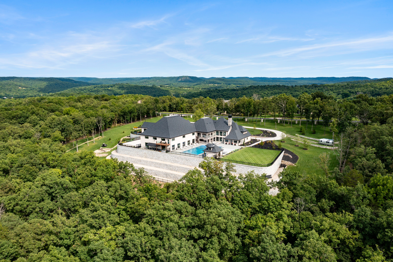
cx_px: 196
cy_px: 131
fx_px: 306
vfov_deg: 46.4
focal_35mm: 28
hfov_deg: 65.5
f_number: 5.6
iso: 100
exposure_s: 1/500
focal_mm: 10.26
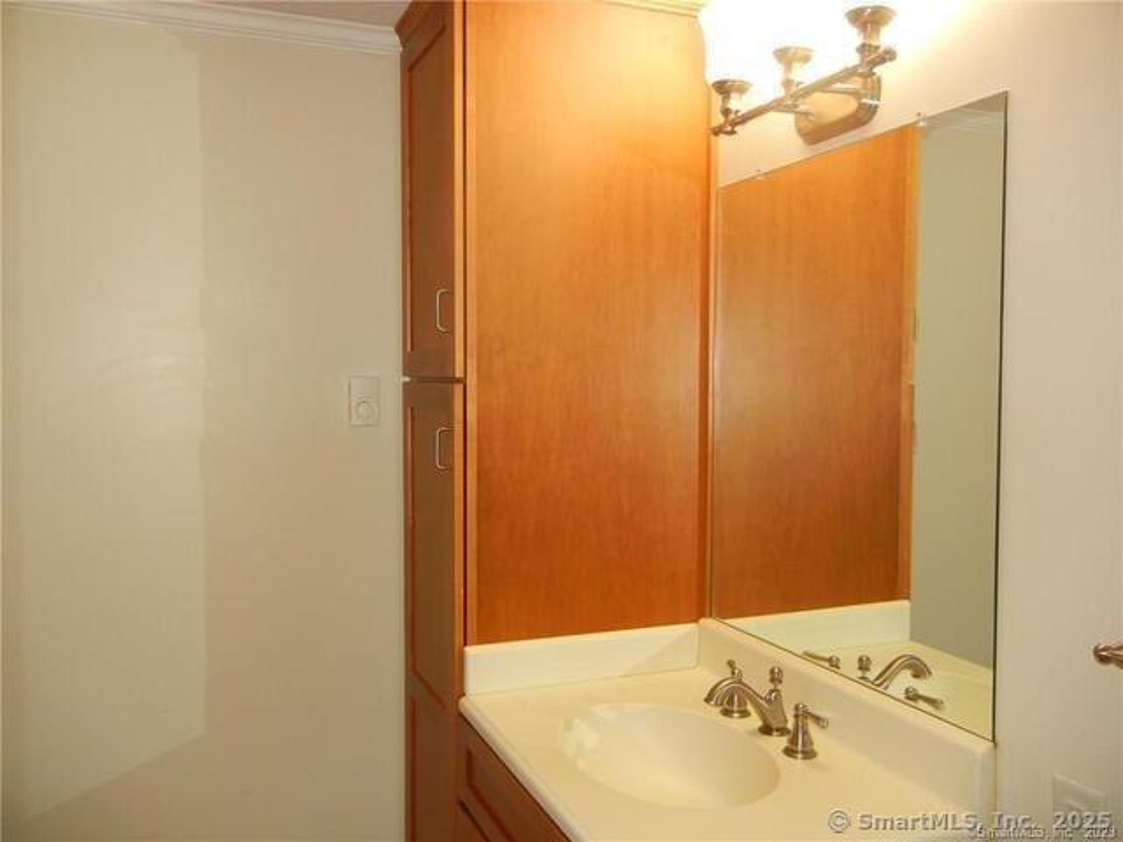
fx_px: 973
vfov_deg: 46.8
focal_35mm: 30
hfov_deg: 60.0
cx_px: 562
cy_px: 421
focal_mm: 5.4
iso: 200
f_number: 3.5
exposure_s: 1/30
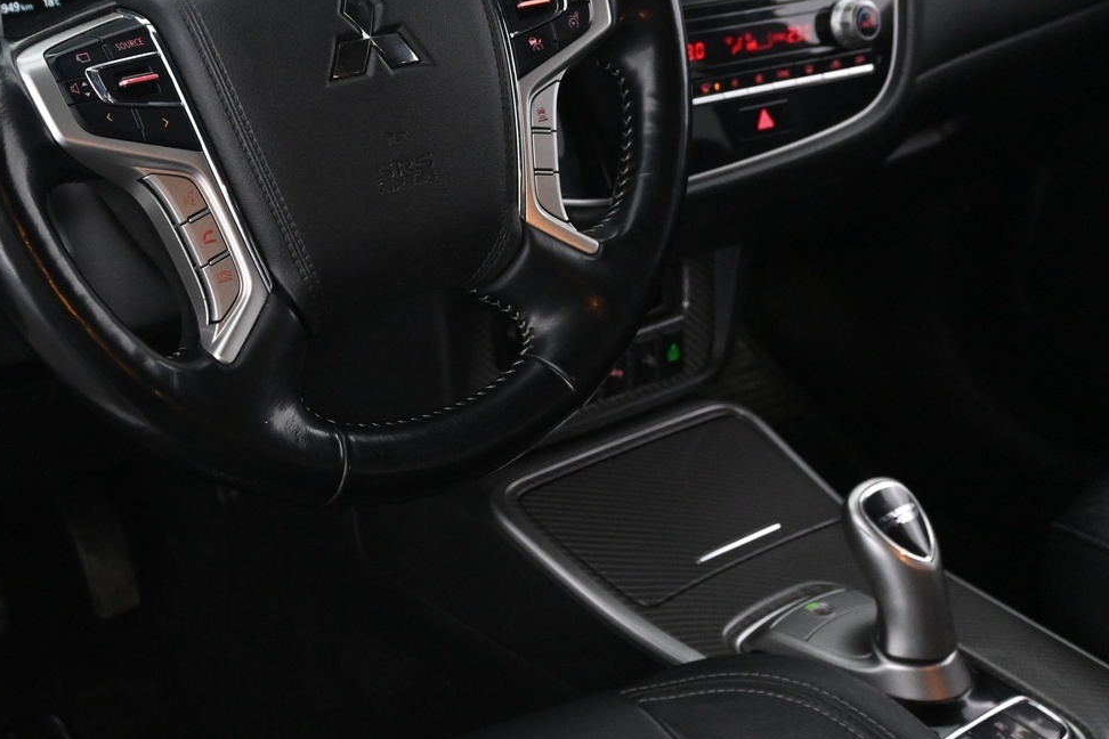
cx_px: 308
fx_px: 1848
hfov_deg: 32.9
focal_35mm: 60
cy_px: 181
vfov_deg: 22.4
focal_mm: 24
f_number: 4.2
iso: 2800
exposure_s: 1/40
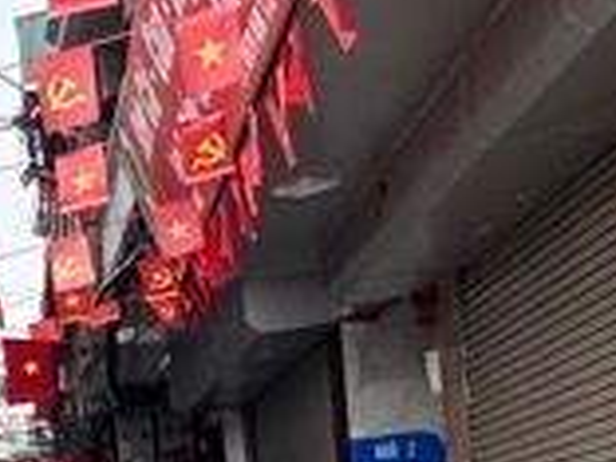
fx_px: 1637
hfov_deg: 17.9
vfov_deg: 14.8
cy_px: 723
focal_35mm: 92
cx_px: -430
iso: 40
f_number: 2.2
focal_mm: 2.22
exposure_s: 1/108
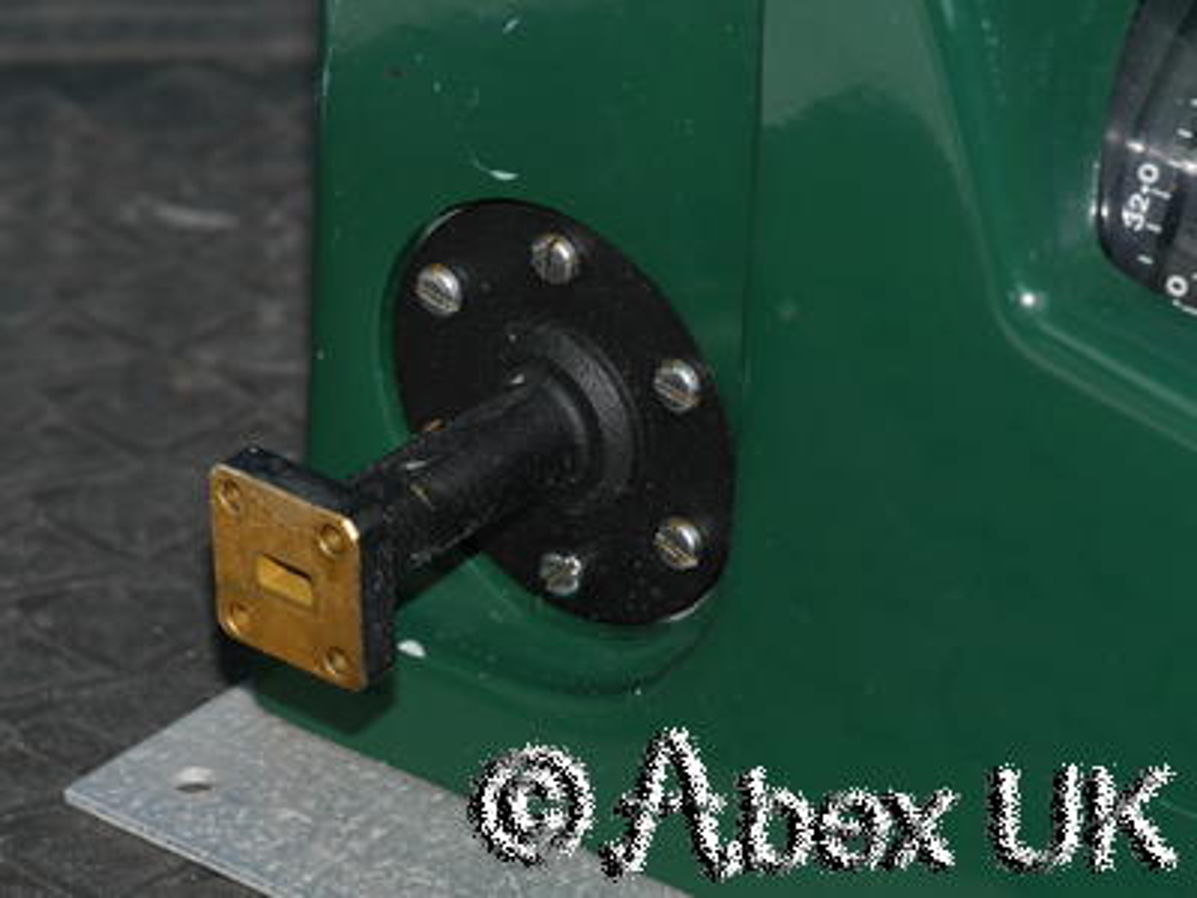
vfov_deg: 5.3
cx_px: 598
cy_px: 449
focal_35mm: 280
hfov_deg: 7.1
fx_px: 9682
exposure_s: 1/60
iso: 400
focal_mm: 140
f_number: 11
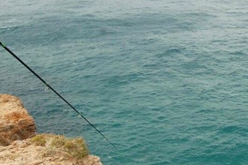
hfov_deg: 34.5
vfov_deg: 23.3
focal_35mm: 58
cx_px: 135
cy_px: 58
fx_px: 399
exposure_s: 1/250
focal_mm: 22
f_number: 8
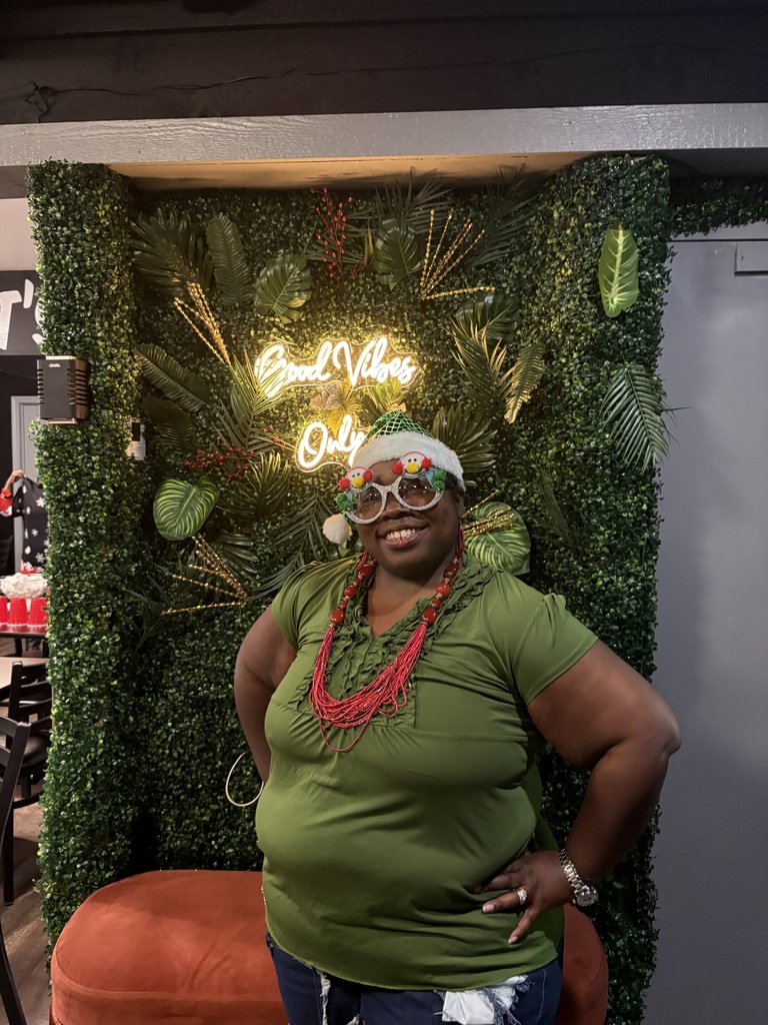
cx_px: 384
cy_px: 512
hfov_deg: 53.1
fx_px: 769
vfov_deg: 67.3
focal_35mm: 26
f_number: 1.6
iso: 400
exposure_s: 1/43
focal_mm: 5.96
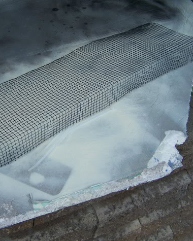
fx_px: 357
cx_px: 36
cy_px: 121
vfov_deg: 37.3
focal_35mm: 50
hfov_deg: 29.5
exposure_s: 1/400
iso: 80
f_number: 2.8
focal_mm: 6.3
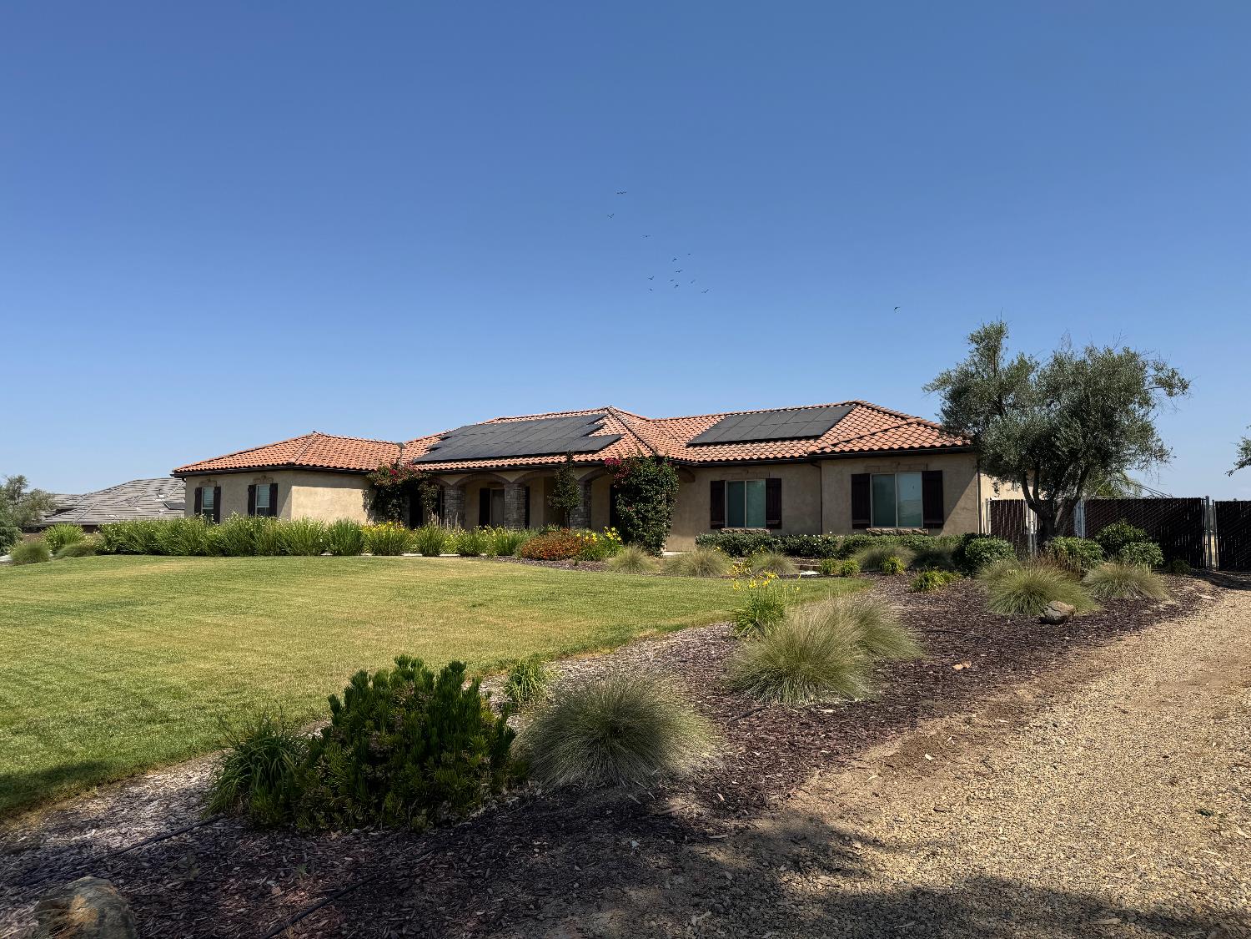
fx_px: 867
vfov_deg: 56.8
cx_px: 626
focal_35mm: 24
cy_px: 470
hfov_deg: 71.6
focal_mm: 6.76
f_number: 1.78
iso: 80
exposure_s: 1/5348
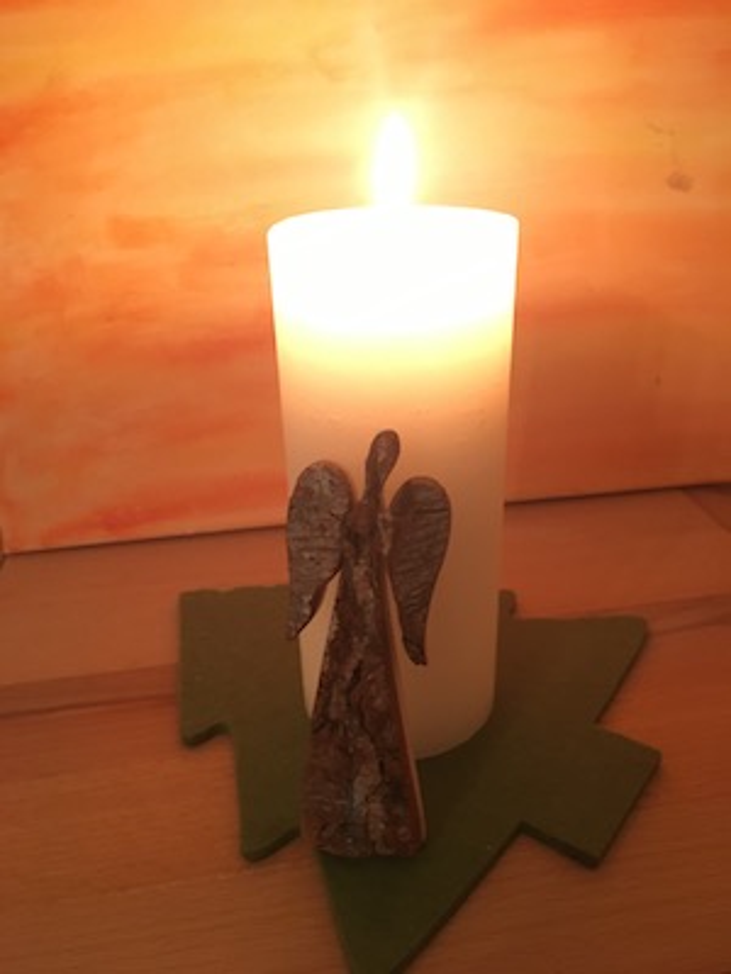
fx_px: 817
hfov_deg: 48.2
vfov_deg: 61.7
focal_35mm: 29
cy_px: 487
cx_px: 366
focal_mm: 4.15
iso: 400
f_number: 2.2
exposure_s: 1/17
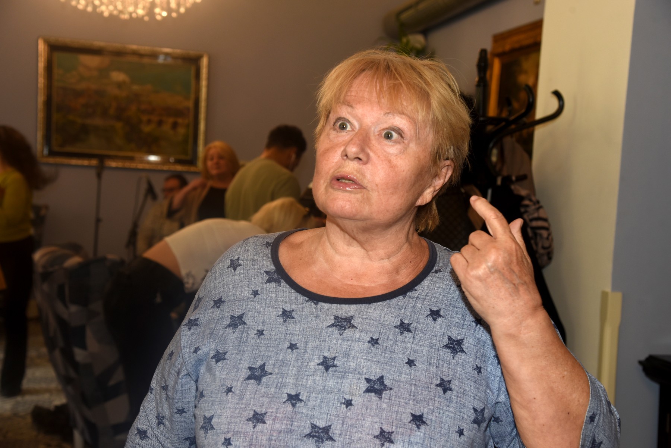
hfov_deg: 39.6
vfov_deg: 27.0
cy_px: 224
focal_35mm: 50
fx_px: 932
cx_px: 336
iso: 500
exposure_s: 1/80
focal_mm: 50
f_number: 5.6
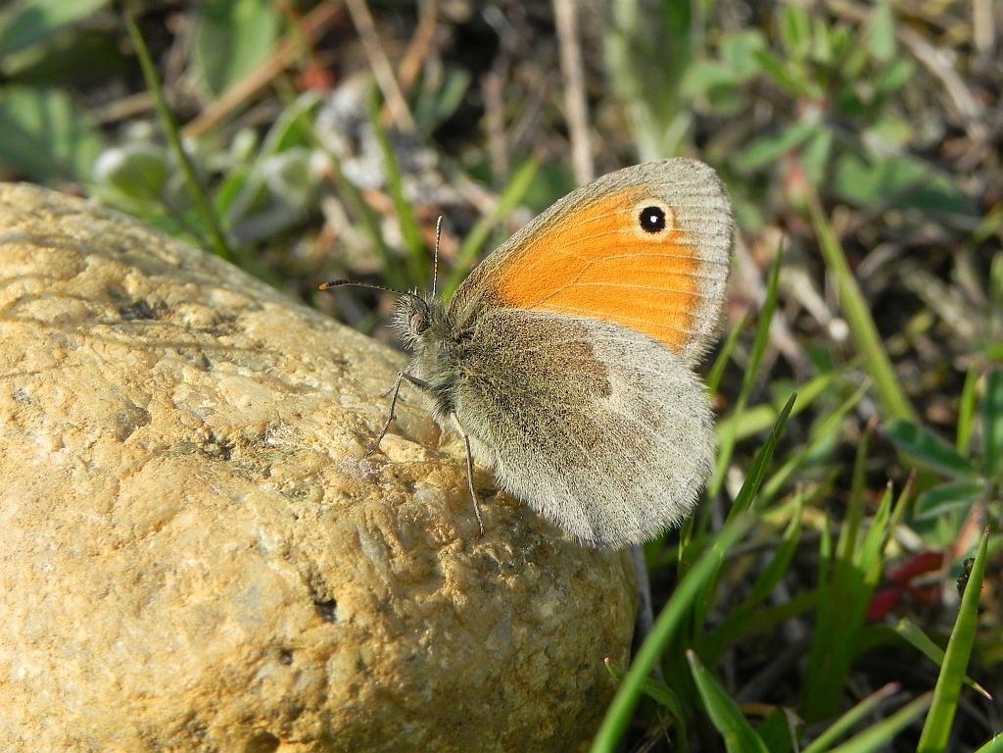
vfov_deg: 15.6
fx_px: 2753
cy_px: 376
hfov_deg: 20.7
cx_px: 502
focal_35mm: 95
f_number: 5.6
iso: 160
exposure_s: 1/527
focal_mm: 16.9
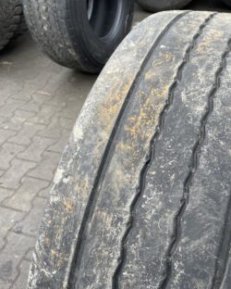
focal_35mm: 35
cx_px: 176
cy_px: 142
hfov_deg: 40.9
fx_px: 299
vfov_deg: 51.5
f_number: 1.6
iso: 100
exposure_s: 1/121
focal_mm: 4.2
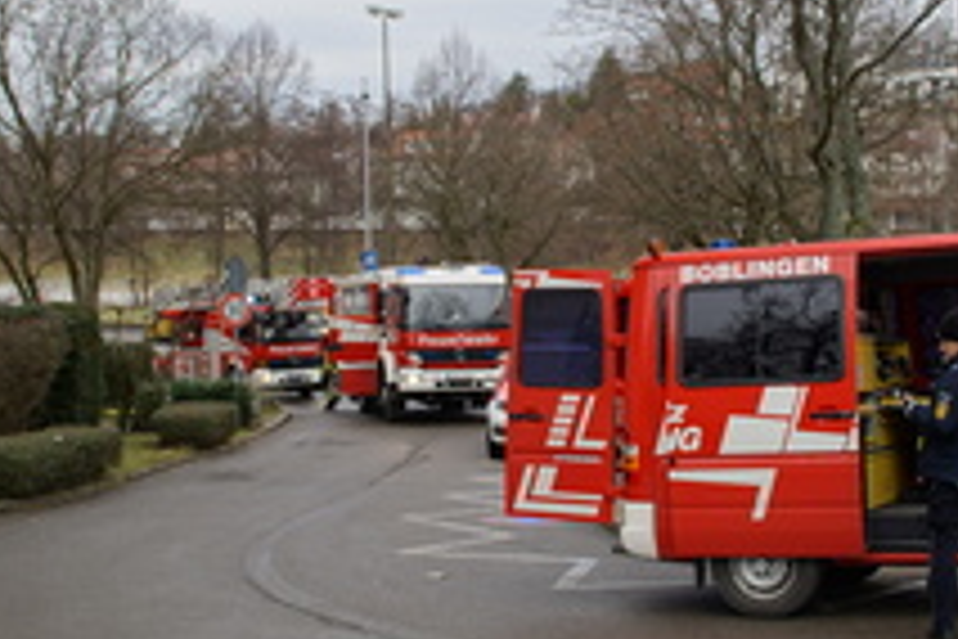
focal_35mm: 62
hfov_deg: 32.3
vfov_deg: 21.9
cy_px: 279
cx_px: 585
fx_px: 1650
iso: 100
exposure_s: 1/100
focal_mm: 22
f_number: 5
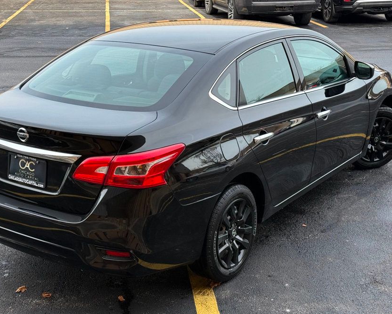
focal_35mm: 58
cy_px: 136
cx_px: 180
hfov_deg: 32.5
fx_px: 673
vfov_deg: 26.2
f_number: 1.78
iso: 64
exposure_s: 1/828
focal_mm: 6.76
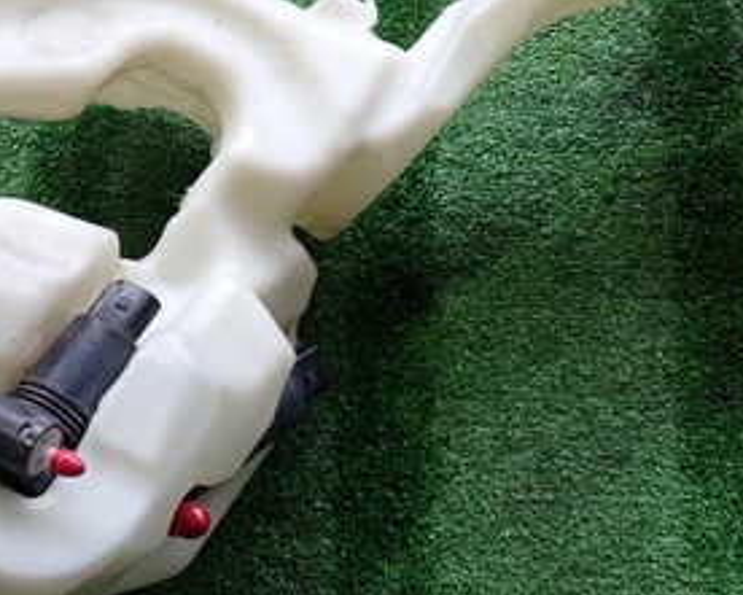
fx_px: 1166
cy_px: 215
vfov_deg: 28.5
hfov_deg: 35.3
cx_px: 372
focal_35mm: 53
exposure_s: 1/80
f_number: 2
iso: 100
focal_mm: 4.5
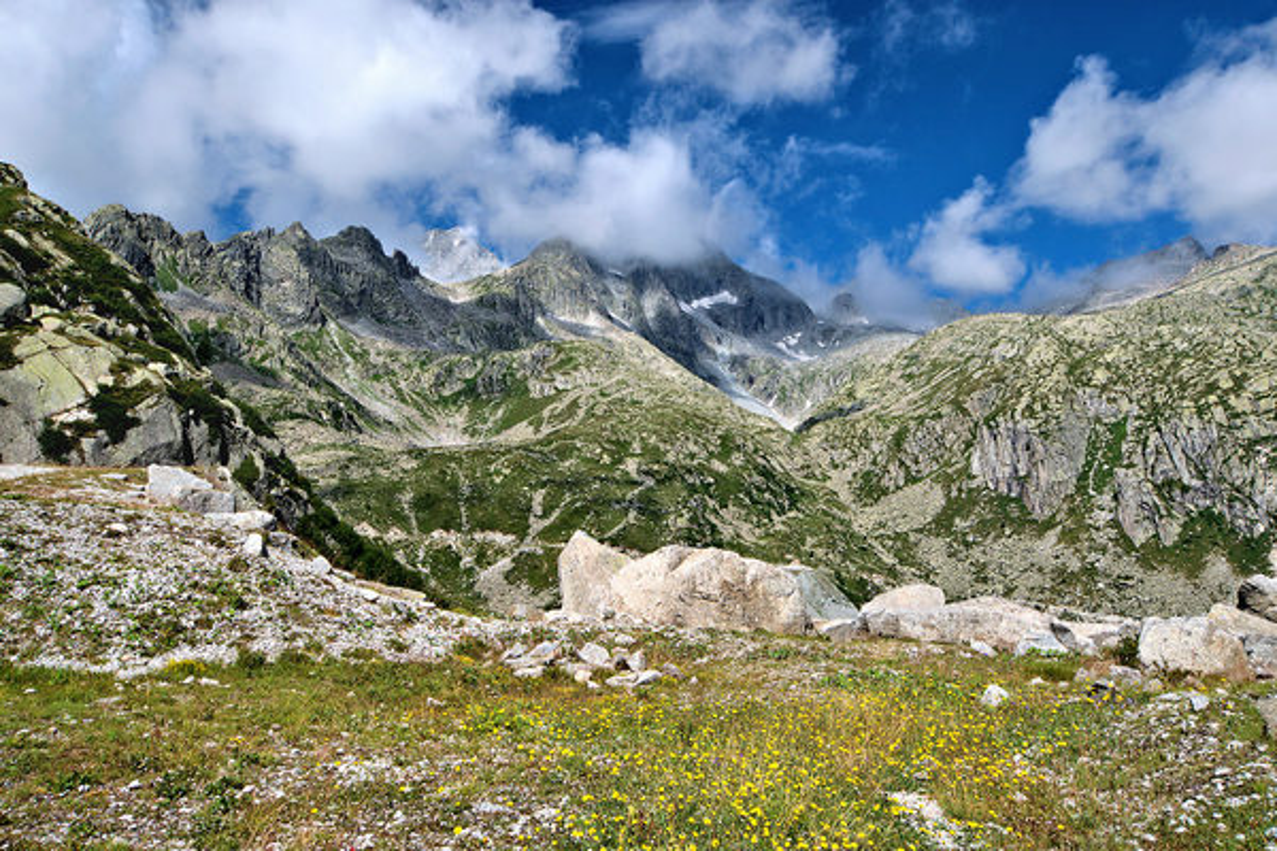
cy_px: 426
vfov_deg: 36.9
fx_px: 1277
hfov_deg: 53.1
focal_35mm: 36
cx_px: 638
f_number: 11
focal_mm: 24
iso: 100
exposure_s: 1/50
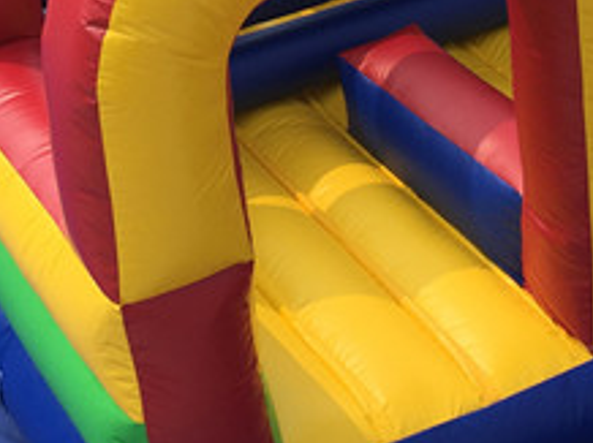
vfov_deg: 14.4
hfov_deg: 19.6
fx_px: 1711
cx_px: 234
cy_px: -71
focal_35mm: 100
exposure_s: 1/2326
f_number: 2.2
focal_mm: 4.15
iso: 32
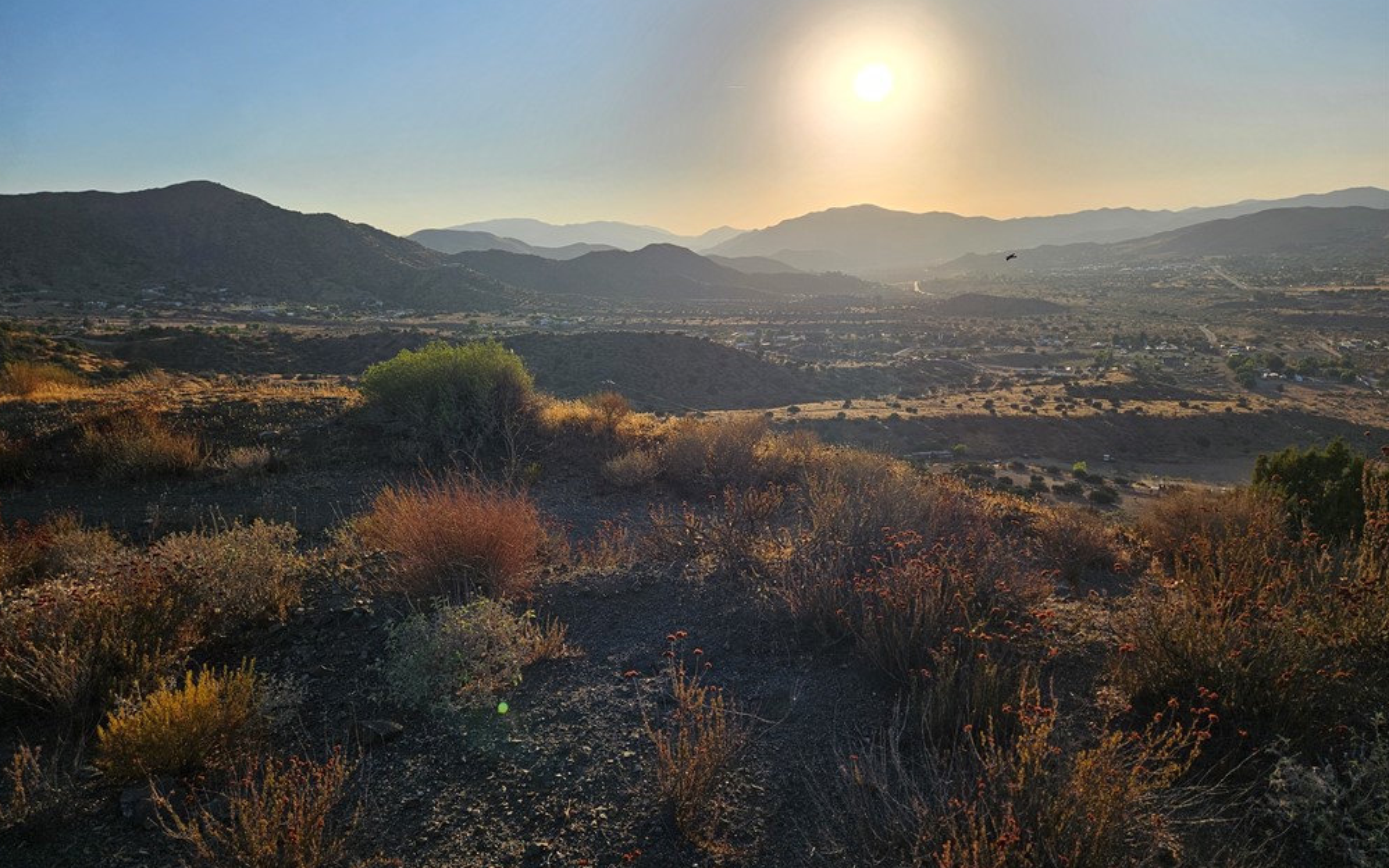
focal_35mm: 25
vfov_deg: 49.1
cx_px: 680
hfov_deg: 72.5
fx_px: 946
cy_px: 369
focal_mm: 5.4
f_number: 1.8
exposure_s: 1/2820
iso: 25
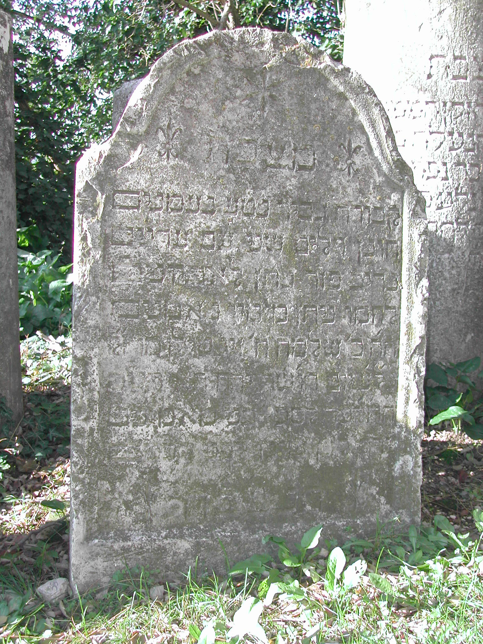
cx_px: 242
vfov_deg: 44.8
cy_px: 322
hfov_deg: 34.3
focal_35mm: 42
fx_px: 781
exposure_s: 1/129
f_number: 2.9
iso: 100
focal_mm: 9
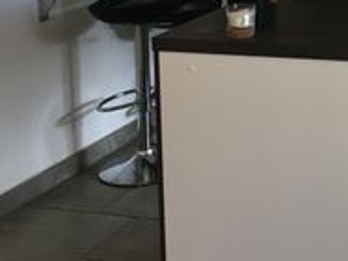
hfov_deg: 19.3
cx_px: 469
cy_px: -110
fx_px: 934
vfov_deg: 14.9
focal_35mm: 93
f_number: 2.2
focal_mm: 4.15
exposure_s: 1/33
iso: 50
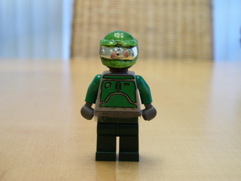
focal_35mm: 45
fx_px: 313
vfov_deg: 32.2
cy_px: 90
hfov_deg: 42.1
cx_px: 120
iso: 160
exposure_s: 1/10
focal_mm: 7.6
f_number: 3
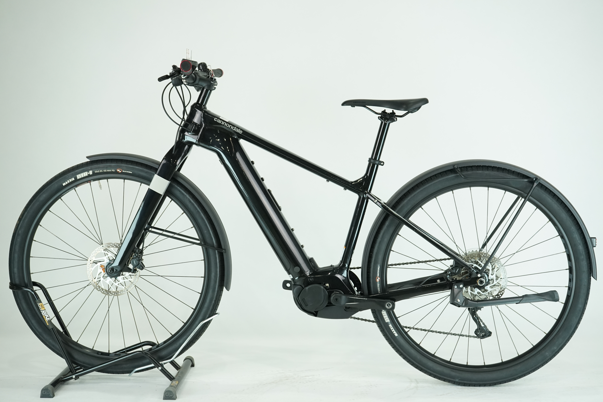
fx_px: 921
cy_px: 201
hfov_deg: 36.2
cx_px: 302
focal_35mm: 55
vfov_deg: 24.6
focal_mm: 55
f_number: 6.3
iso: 1600
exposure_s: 1/200
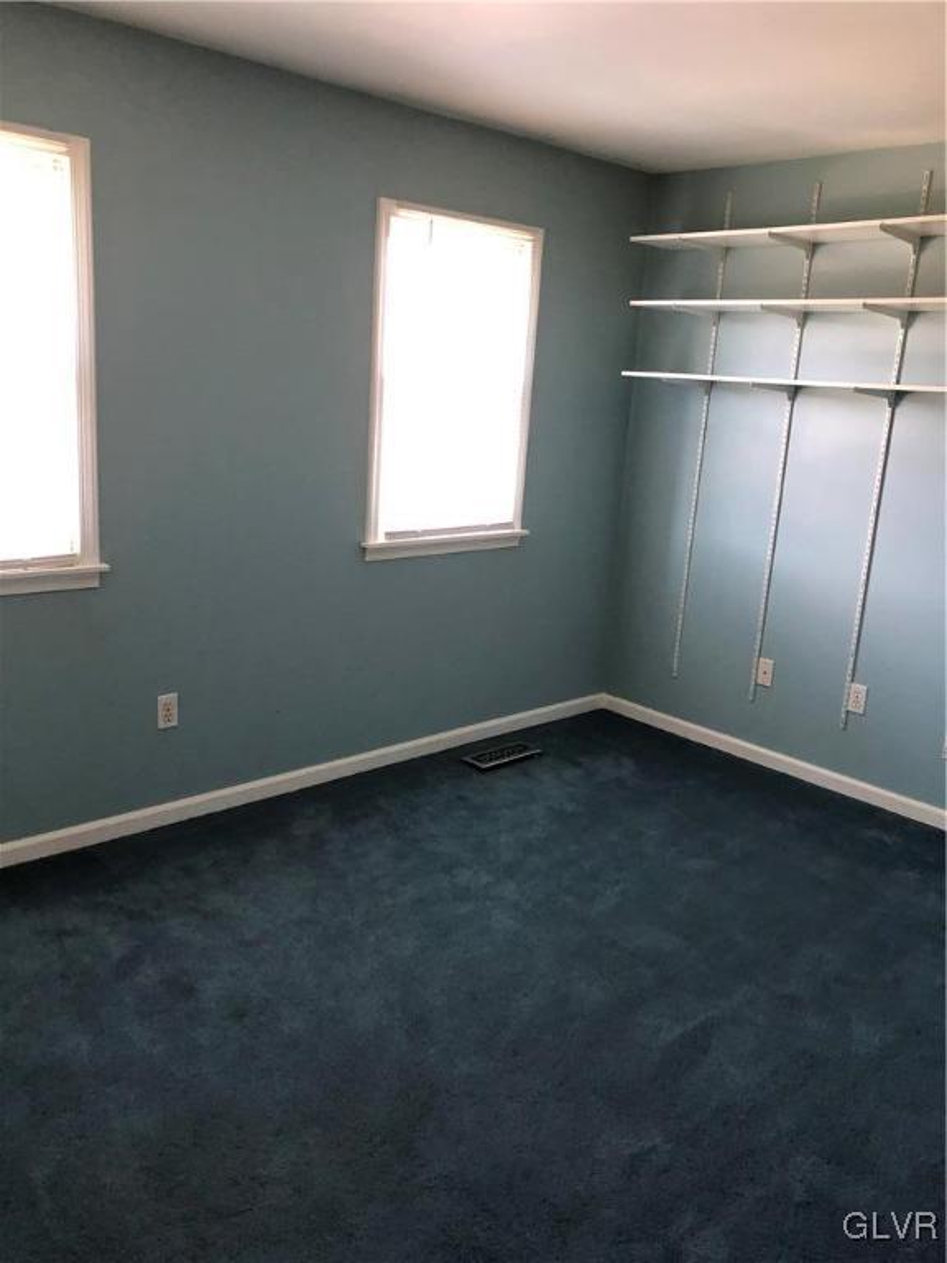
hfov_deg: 49.7
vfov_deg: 63.4
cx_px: 474
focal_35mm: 28
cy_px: 632
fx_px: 1021
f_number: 1.8
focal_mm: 4
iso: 80
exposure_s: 1/15
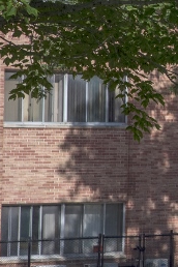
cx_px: 527
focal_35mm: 326
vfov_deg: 6.3
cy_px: 72
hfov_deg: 4.1
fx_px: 2418
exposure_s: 1/800
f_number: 7.1
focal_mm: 82
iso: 200
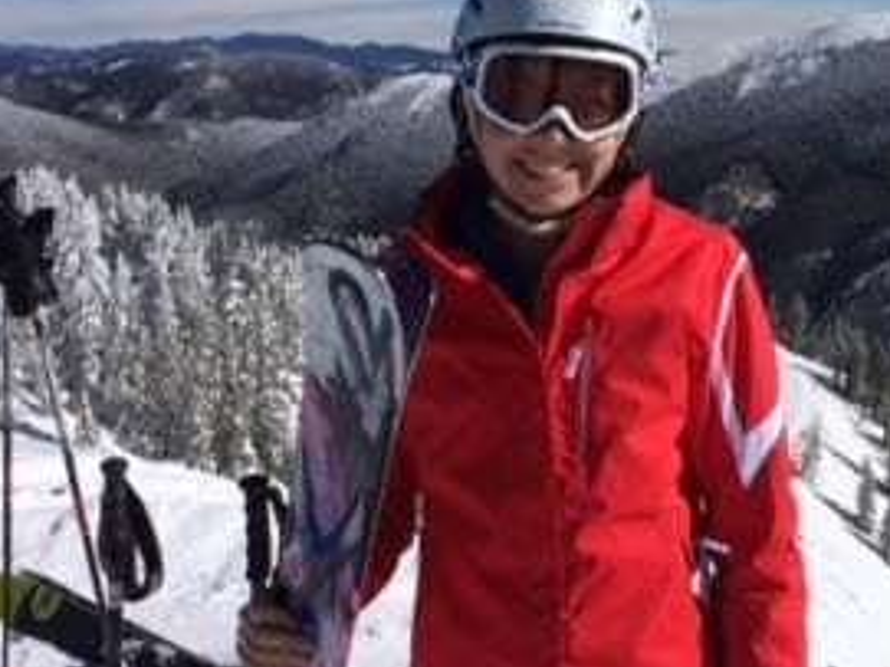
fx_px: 1516
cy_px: 273
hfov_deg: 32.4
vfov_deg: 24.8
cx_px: 599
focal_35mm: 59
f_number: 2.2
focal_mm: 4.12
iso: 40
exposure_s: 1/6849
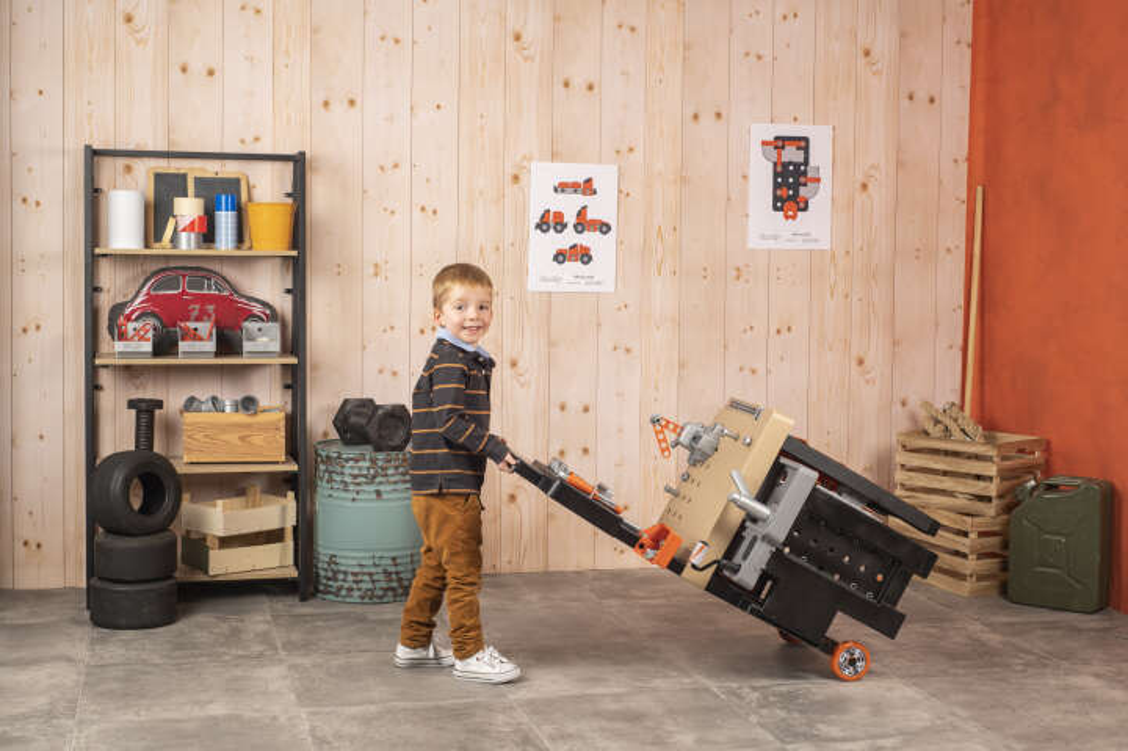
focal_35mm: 50
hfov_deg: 39.6
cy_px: 376
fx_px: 1566
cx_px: 564
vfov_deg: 27.0
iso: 100
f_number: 8
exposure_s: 1/125
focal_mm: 50
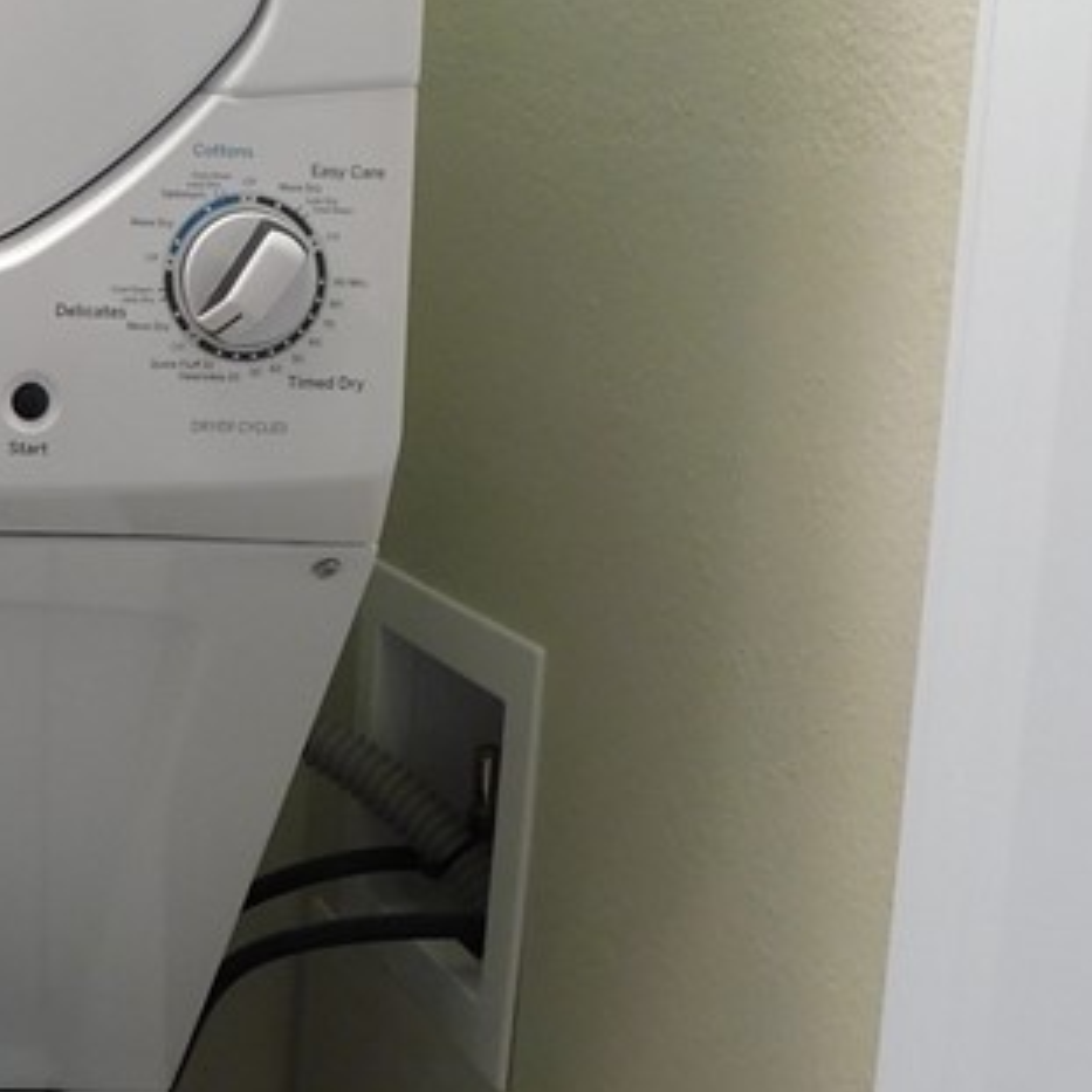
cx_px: -435
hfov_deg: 22.2
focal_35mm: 67
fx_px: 2391
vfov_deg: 25.7
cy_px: 425
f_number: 3
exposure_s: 1/30
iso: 125
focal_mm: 4
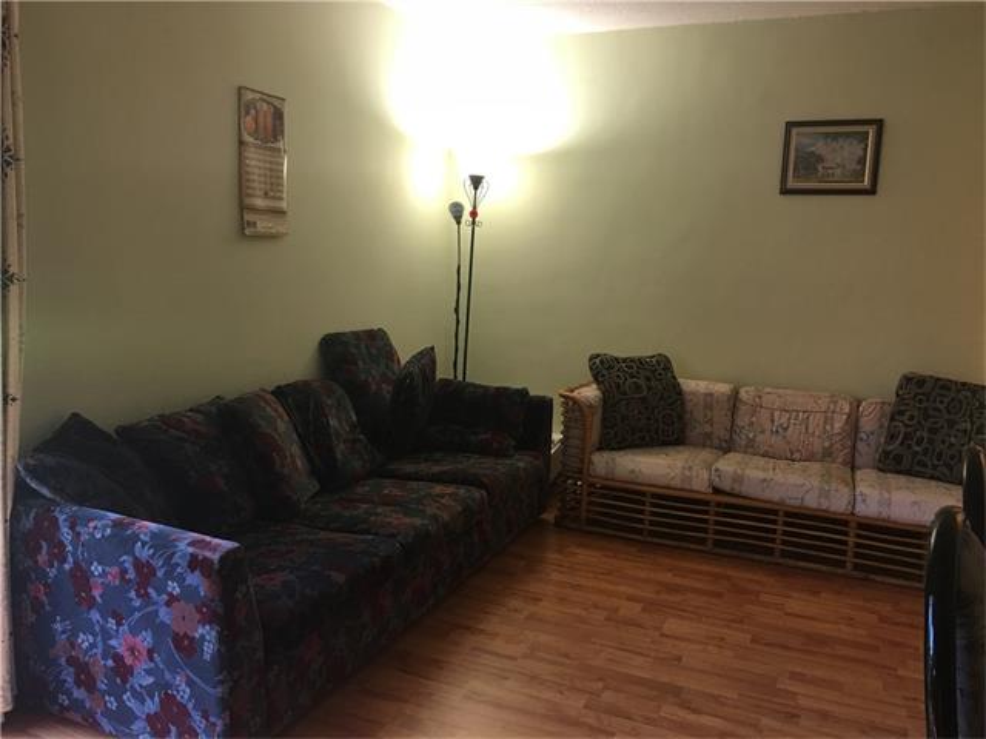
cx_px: 493
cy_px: 370
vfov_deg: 48.2
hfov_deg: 61.7
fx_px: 826
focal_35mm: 29
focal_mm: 4.15
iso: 40
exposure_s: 1/15
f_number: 2.2
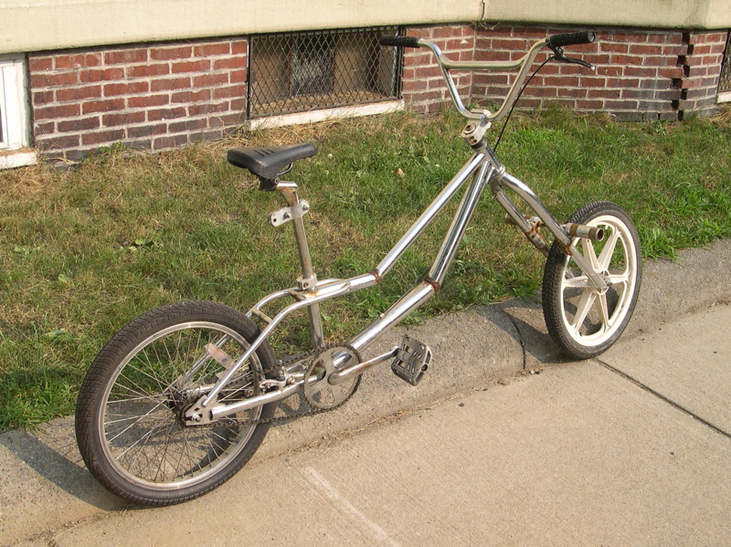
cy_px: 274
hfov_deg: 49.0
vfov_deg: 37.7
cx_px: 366
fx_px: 802
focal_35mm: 38
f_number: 7.6
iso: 100
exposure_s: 1/105
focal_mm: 8
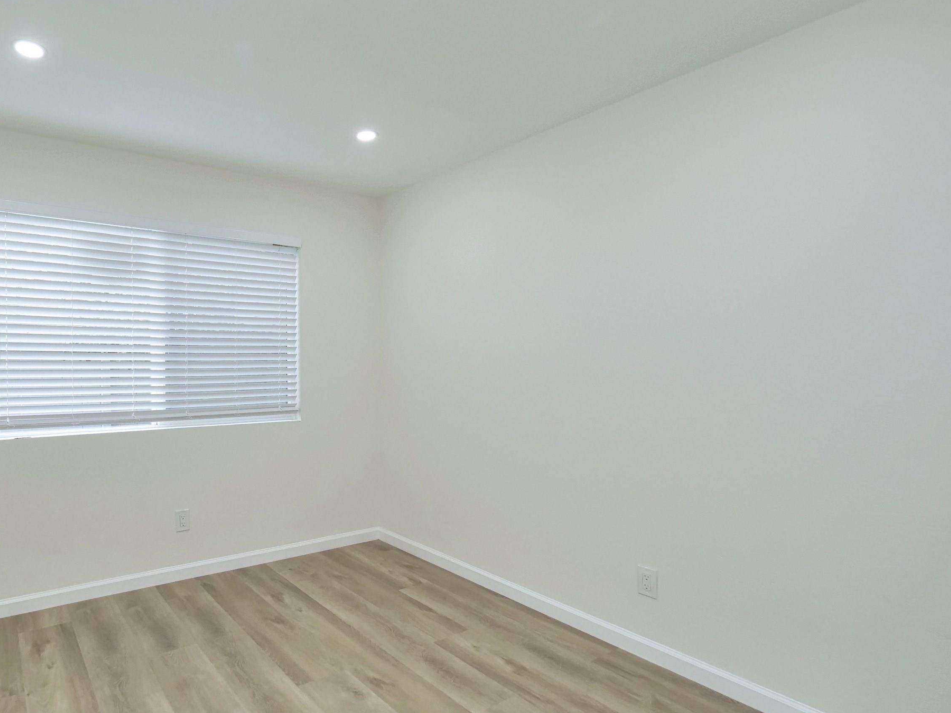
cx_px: 334
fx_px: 522
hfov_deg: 82.4
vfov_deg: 68.6
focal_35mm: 19
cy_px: 373
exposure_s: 1/160
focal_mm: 7
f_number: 4.5
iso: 800
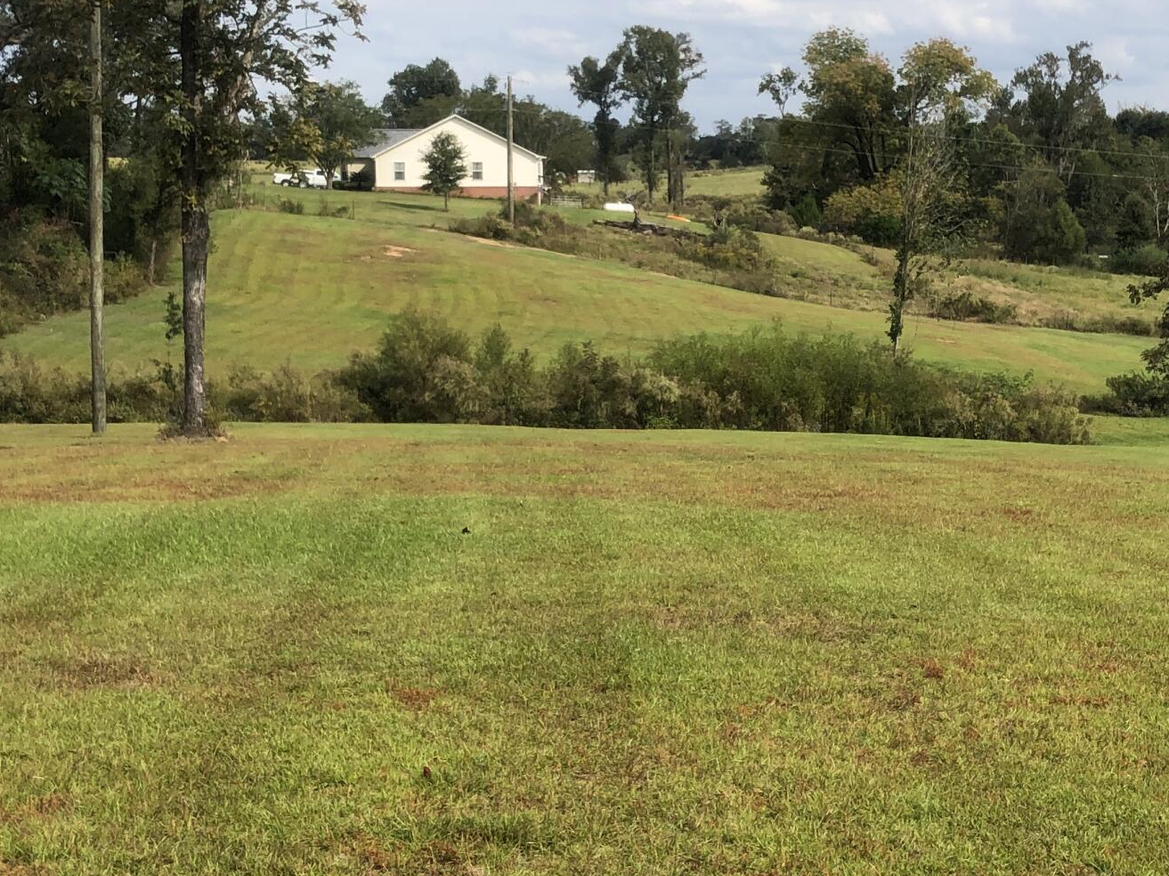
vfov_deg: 22.9
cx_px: 715
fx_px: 2161
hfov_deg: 30.2
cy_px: 455
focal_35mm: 64
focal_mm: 3.99
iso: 20
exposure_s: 1/1715
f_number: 1.8
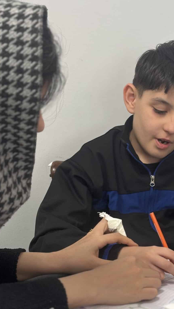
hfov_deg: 12.8
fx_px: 771
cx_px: 165
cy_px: 169
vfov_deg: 22.7
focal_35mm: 94
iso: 50
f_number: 1.6
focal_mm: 5.96
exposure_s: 1/50
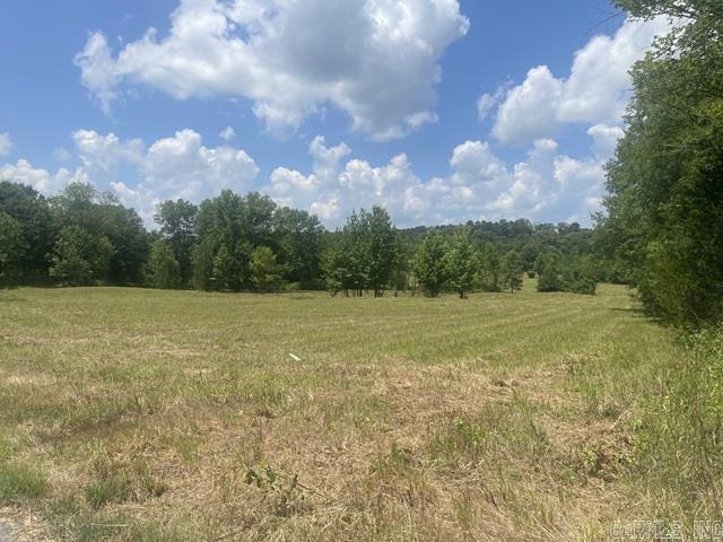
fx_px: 543
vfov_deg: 53.1
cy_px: 271
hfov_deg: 67.3
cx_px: 362
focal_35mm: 26
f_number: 1.6
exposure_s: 1/5917
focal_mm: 5.1
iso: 50
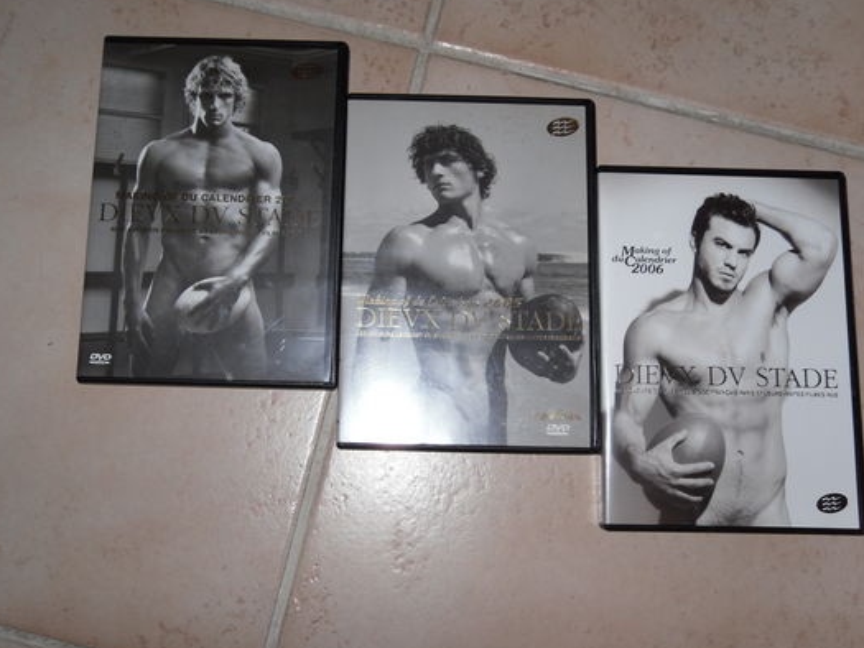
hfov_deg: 46.7
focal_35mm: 40
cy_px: 319
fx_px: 999
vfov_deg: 36.0
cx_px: 397
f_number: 3.5
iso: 80
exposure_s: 1/45
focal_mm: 6.3
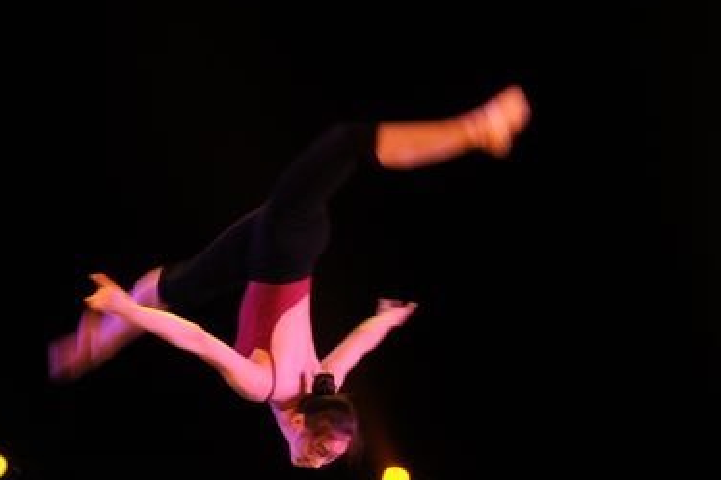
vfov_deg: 9.4
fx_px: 2923
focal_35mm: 146
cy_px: 241
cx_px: 349
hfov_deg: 14.1
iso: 800
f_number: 5.6
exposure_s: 1/125
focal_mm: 78
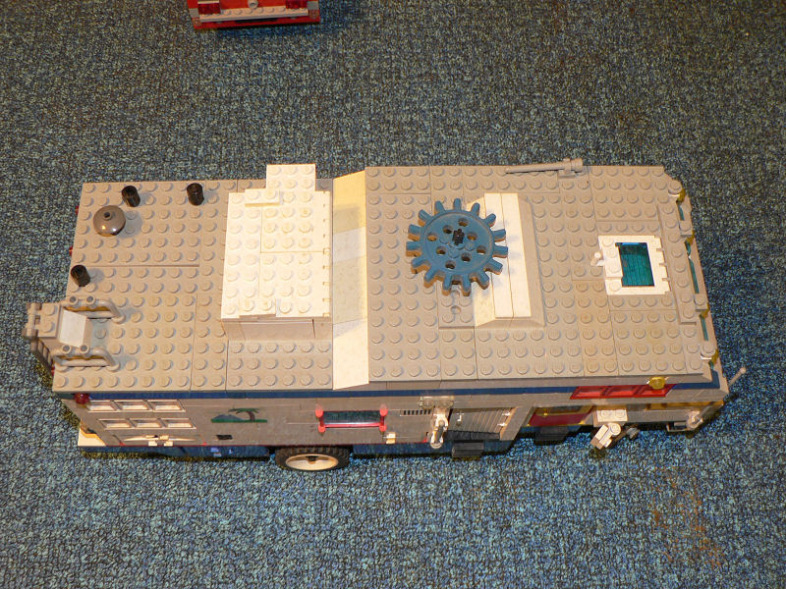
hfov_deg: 51.4
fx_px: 817
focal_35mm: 36
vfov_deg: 39.7
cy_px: 294
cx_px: 393
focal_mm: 6
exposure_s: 1/8
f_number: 2.8
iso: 100
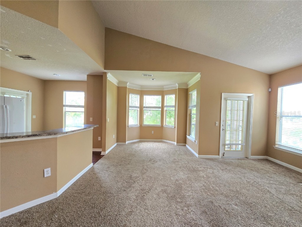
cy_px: 114
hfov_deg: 106.2
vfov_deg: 89.9
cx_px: 151
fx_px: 113
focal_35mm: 13
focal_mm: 2.2
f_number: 2.2
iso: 200
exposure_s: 1/60
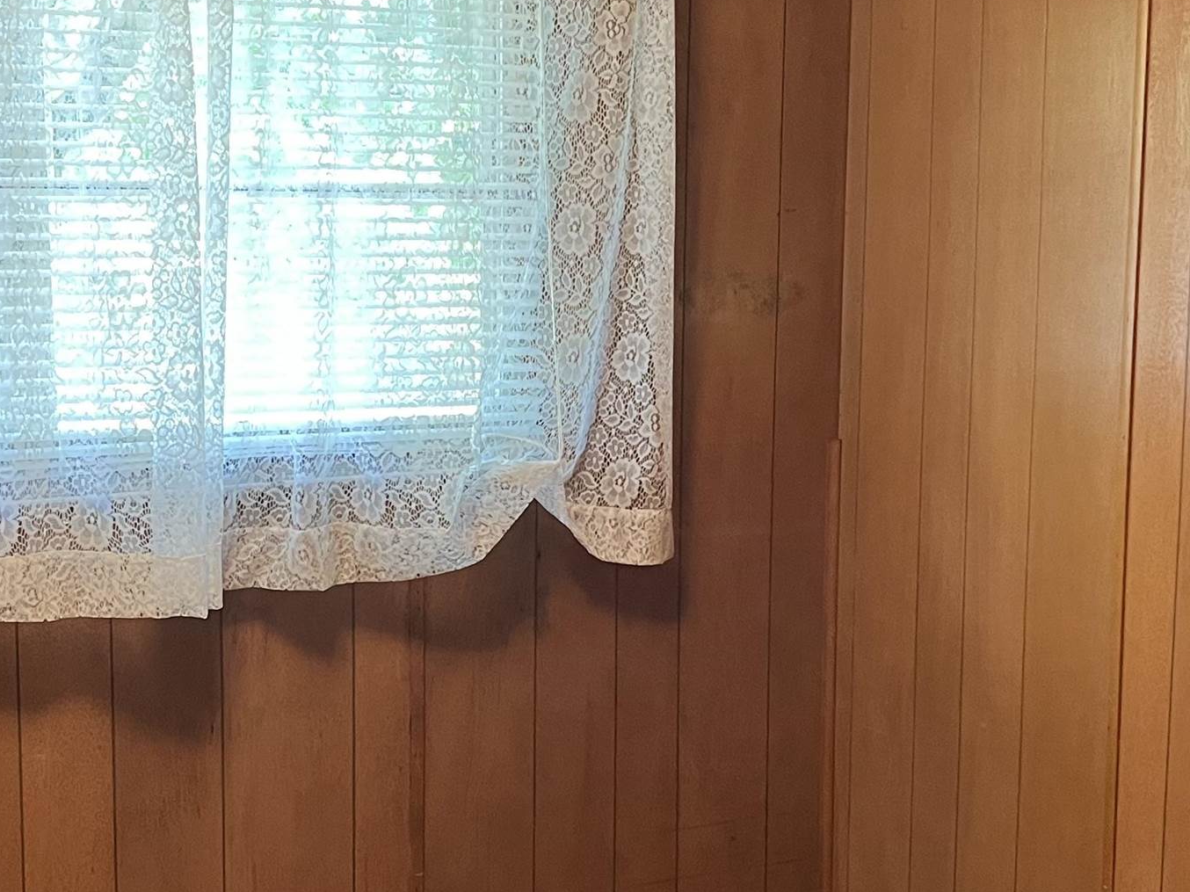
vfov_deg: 24.8
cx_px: 543
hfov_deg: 32.7
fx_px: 2028
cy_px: 479
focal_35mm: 59
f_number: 1.6
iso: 250
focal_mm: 5.1
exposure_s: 1/60
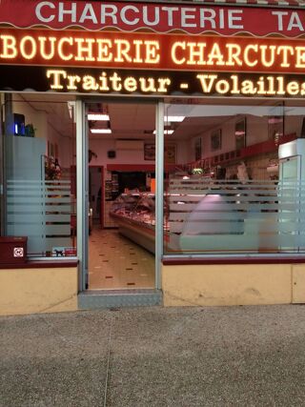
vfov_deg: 61.7
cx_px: 152
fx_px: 341
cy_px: 204
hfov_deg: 48.2
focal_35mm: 29
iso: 40
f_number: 2.2
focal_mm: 4.15
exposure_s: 1/33
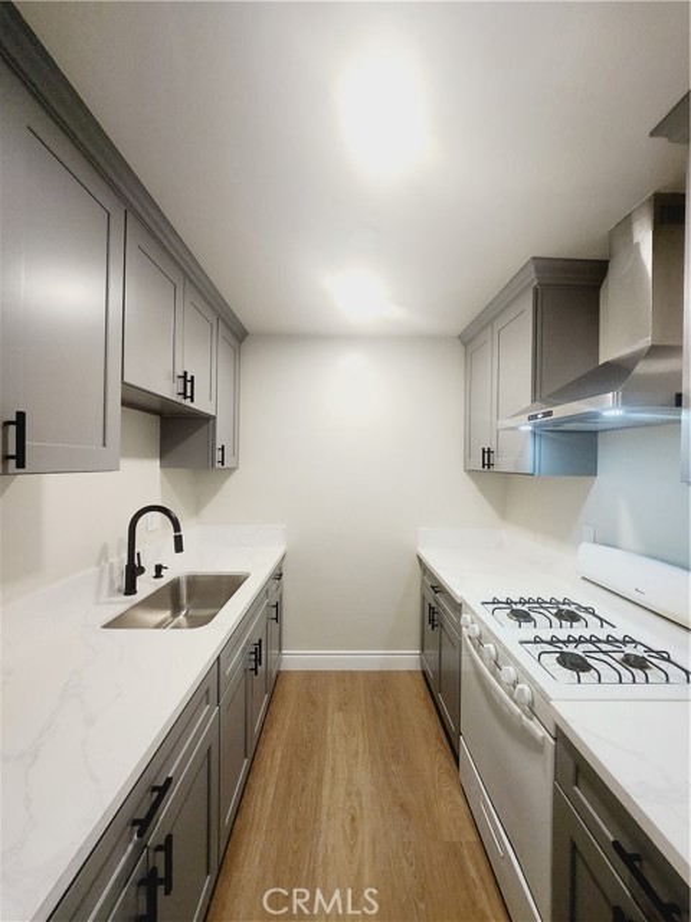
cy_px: 461
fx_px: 346
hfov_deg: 89.9
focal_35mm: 13
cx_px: 346
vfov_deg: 106.2
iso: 160
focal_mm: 1.74
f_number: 2.2
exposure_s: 1/60
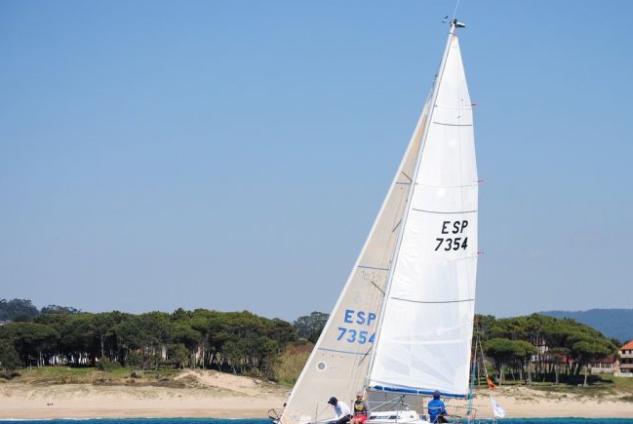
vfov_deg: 9.3
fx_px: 2606
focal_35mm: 148
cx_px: 369
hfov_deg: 13.8
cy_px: 252
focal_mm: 80
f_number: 6.3
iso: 100
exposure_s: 1/640
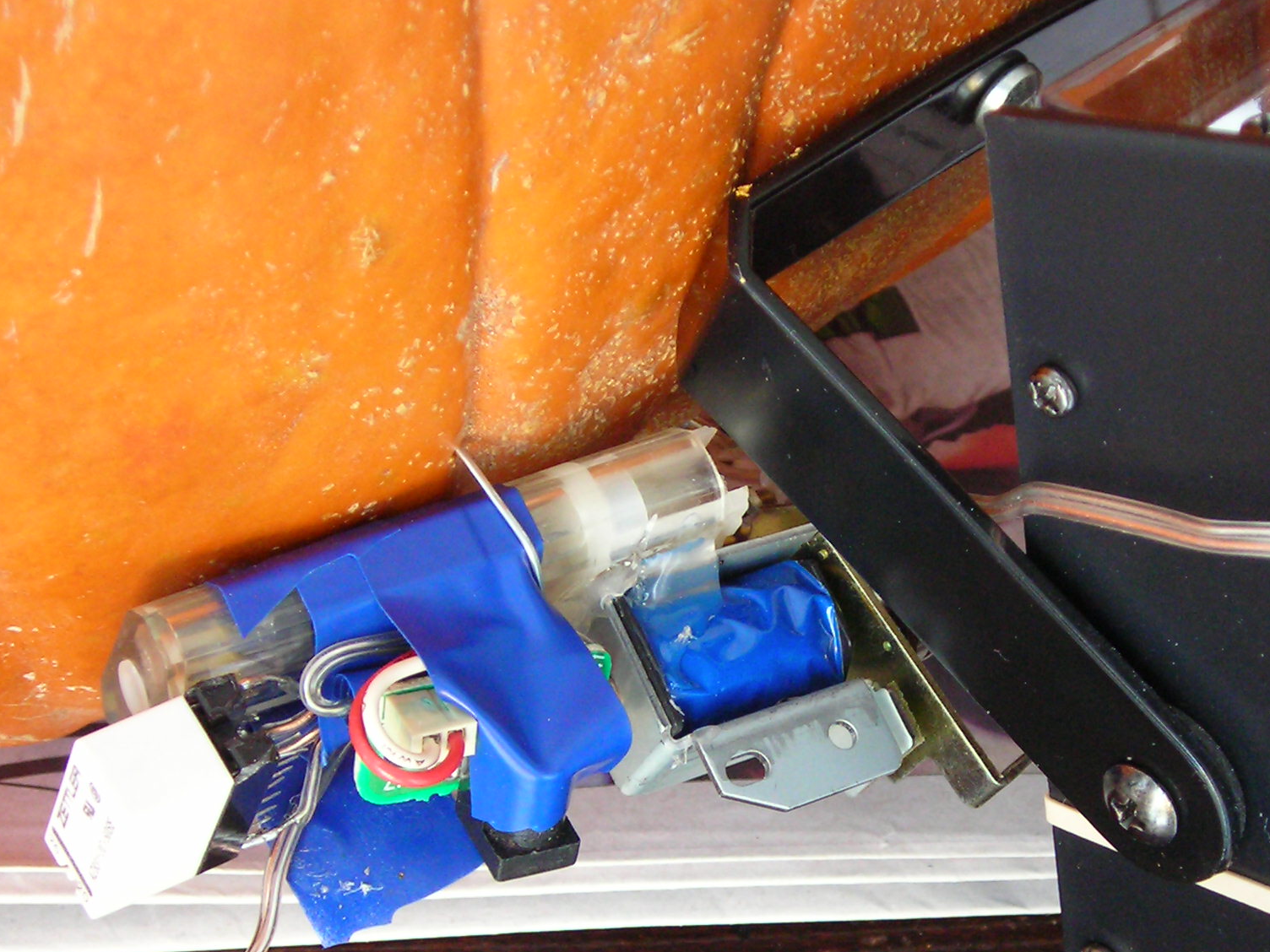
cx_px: 856
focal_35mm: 81
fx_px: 2972
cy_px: 536
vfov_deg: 18.2
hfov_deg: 24.0
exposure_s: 1/4
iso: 177
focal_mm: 7.8
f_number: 3.4
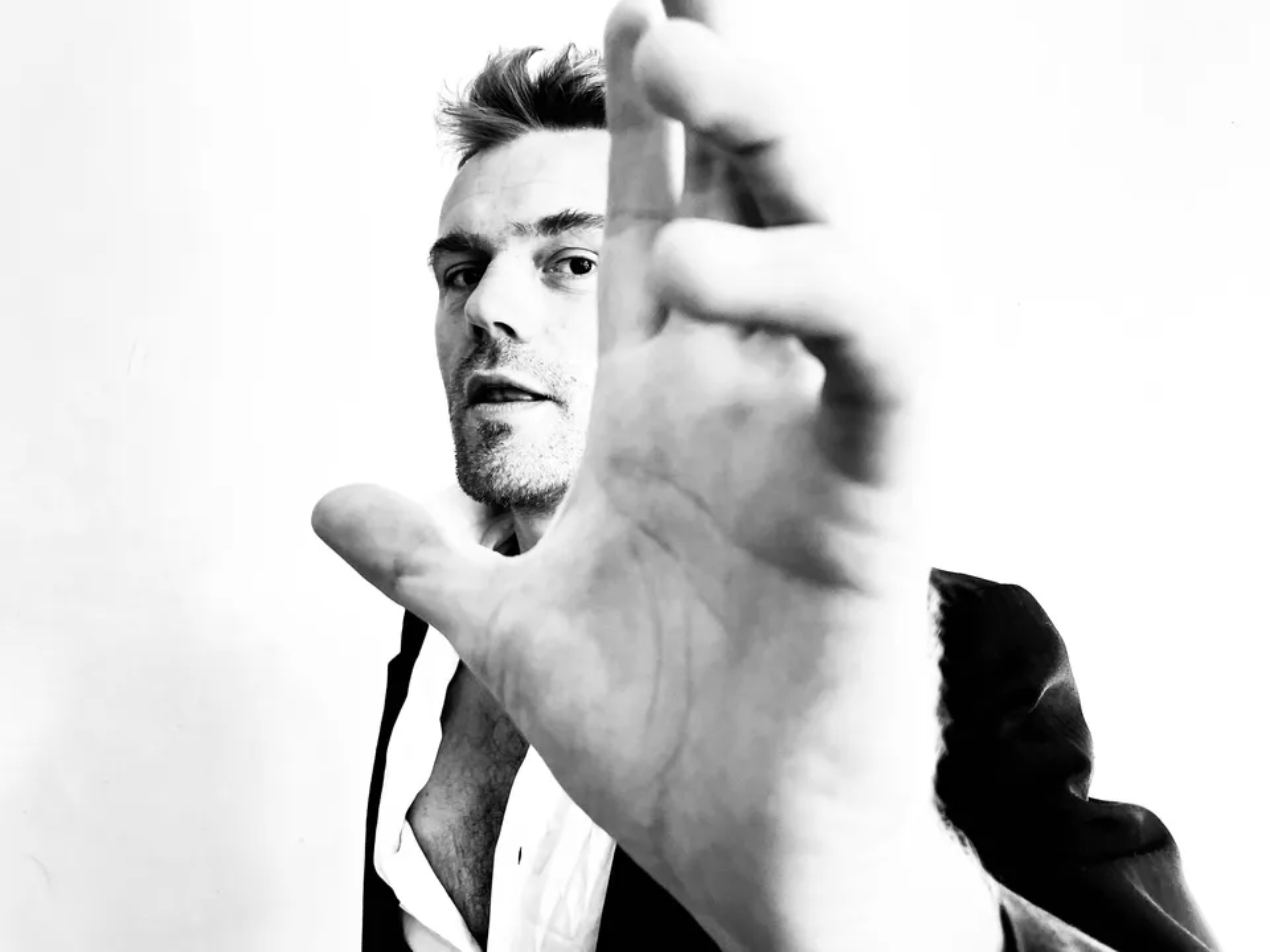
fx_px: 954
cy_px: 476
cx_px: 635
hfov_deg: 67.3
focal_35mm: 26
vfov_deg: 53.1
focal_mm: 4.2
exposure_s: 1/121
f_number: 1.6
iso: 100
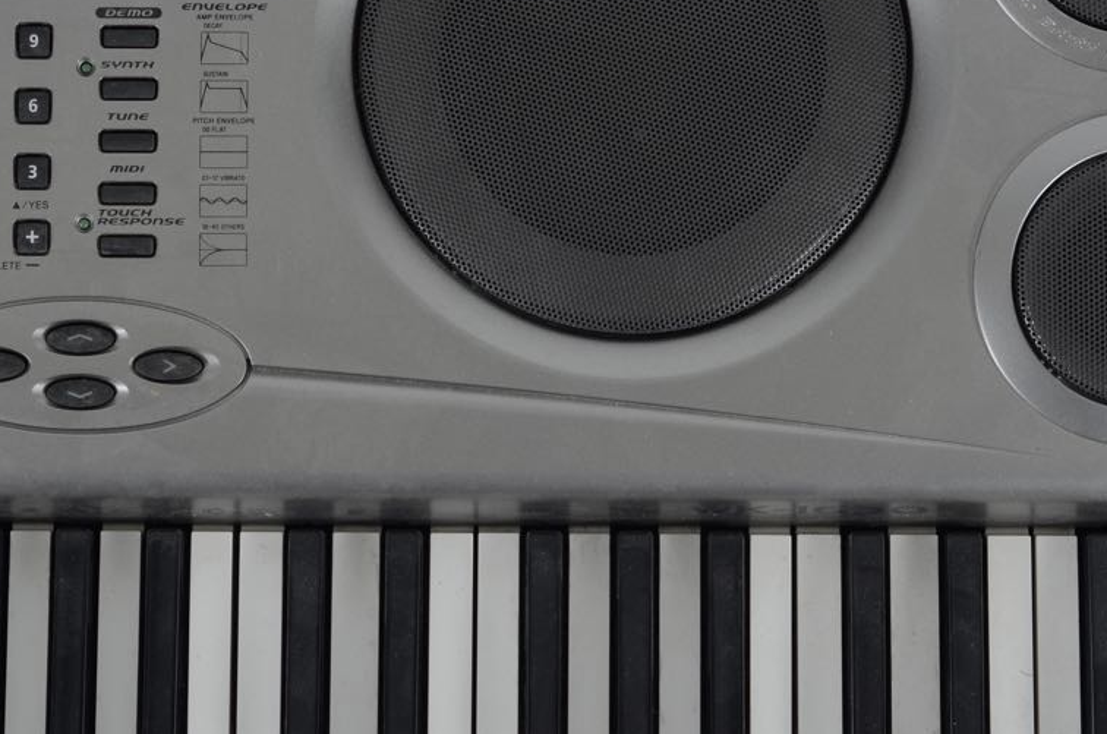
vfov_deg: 10.8
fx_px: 3898
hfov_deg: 16.2
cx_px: 526
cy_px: 341
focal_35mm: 127
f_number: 6.3
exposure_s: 1/125
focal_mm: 50
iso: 100
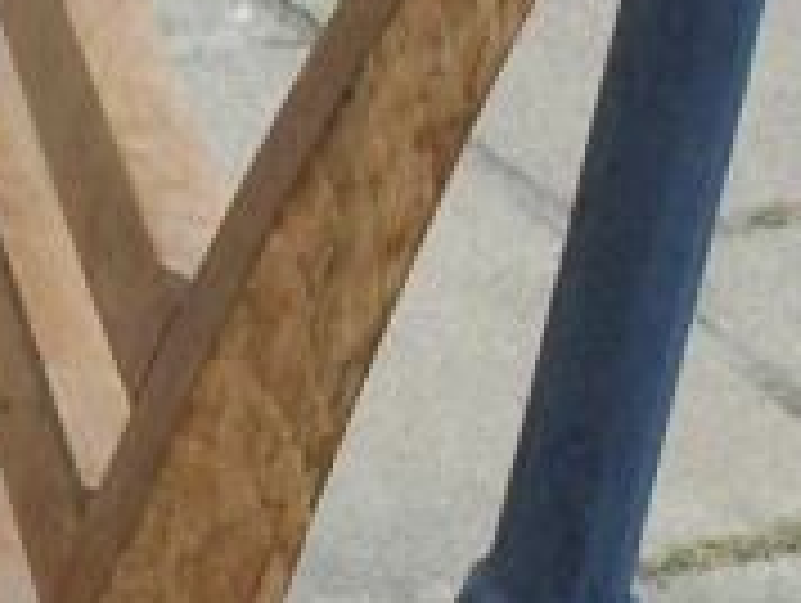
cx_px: -351
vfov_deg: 6.3
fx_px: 5329
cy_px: 1080
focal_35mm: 230
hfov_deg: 8.4
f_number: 8.8
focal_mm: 5.7
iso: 80
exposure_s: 1/320
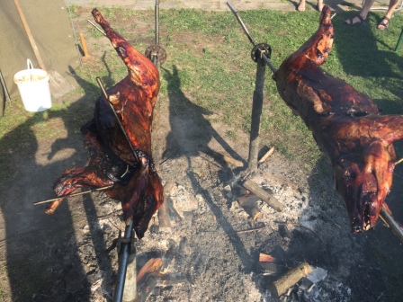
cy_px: 151
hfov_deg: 61.7
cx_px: 202
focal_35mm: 29
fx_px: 338
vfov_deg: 48.2
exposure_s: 1/455
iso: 32
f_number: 2.2
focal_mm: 4.15
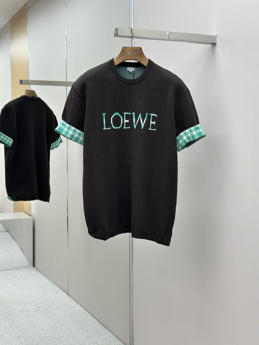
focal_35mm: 48
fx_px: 479
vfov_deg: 39.7
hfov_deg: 30.3
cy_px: 172
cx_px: 130
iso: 80
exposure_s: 1/223
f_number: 1.78
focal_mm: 6.86
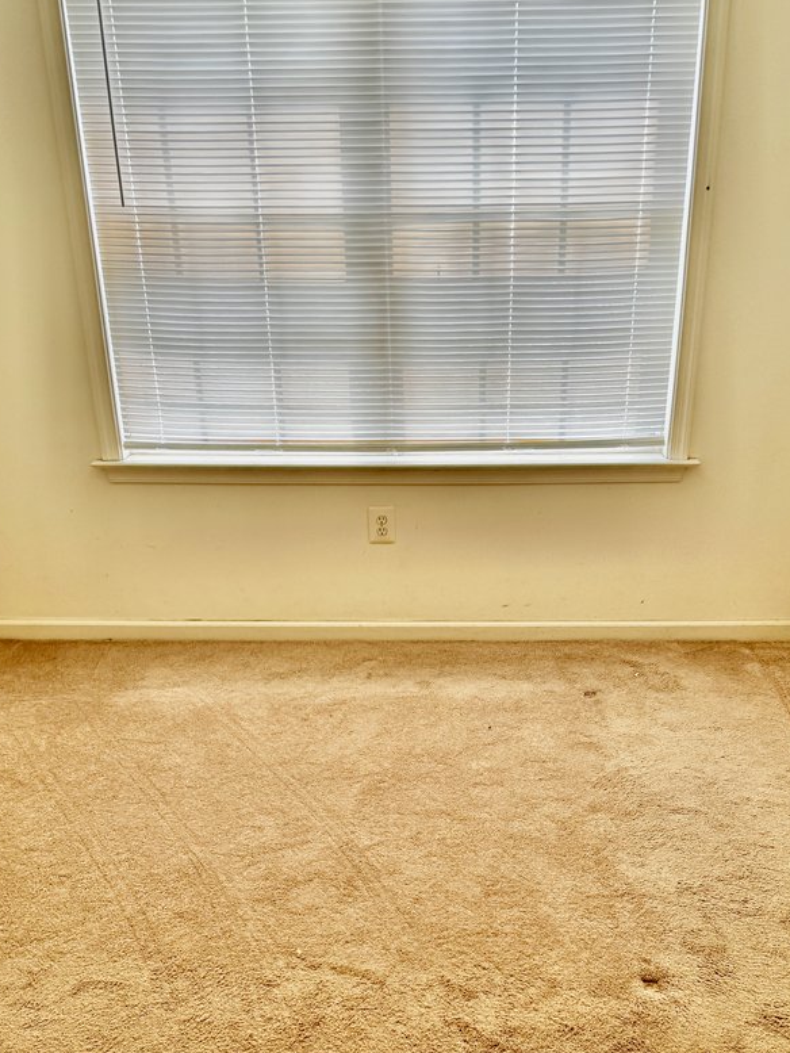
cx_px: 425
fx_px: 1064
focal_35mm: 35
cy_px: 713
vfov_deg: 51.5
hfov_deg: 40.7
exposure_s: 1/160
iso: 64
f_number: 1.78
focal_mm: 6.76
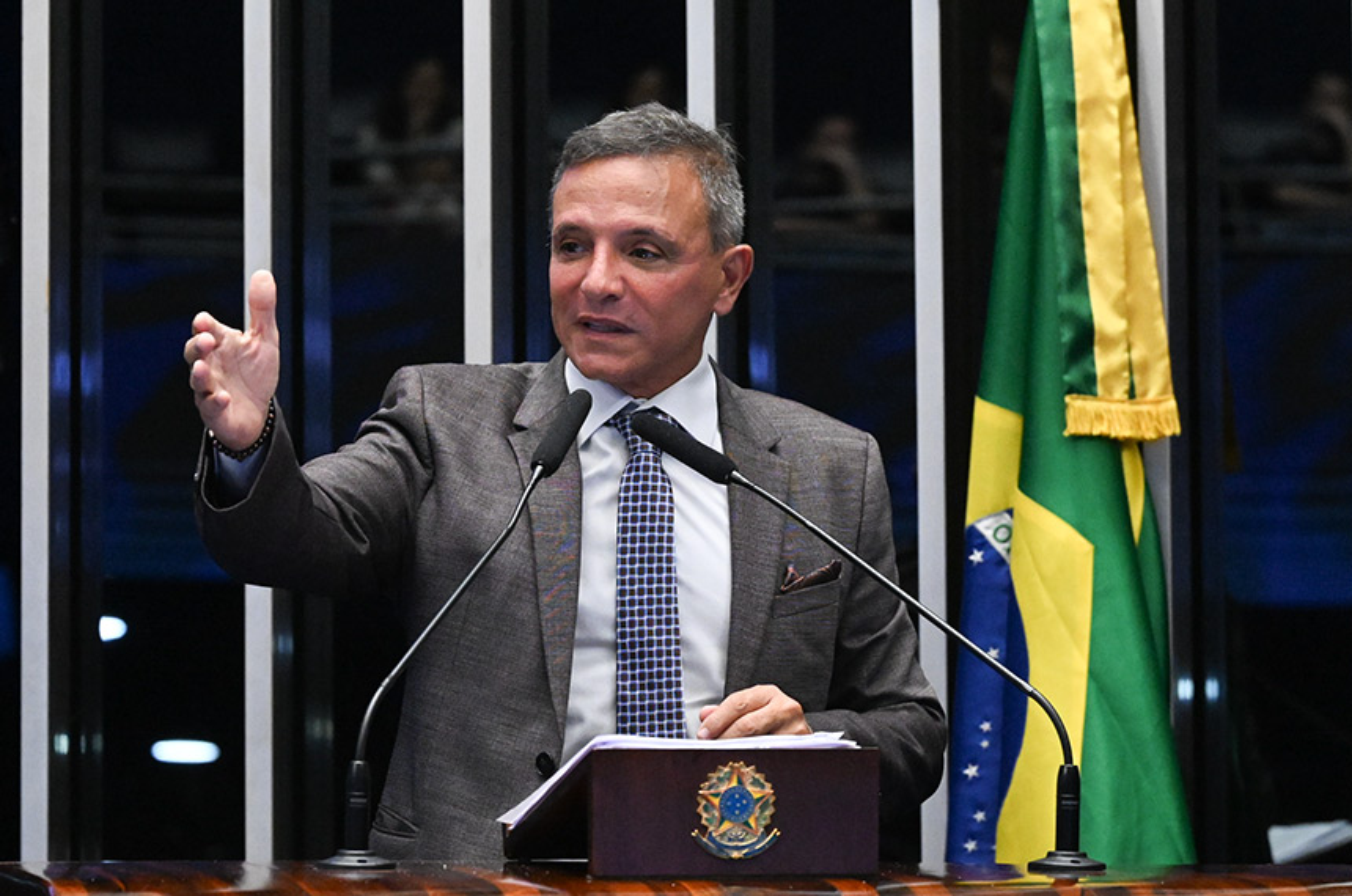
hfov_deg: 15.8
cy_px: 448
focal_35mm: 130
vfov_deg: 10.5
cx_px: 676
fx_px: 4873
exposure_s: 1/200
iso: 5000
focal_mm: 87
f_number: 4
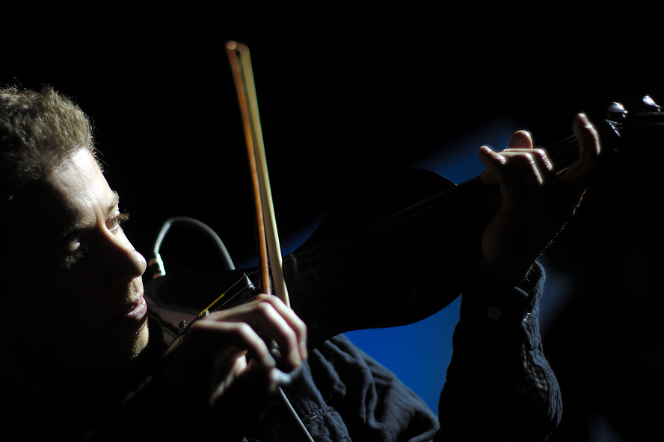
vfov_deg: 17.9
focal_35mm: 76
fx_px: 1402
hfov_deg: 26.7
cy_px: 219
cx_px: 328
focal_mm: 50
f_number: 1.4
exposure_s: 1/125
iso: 250
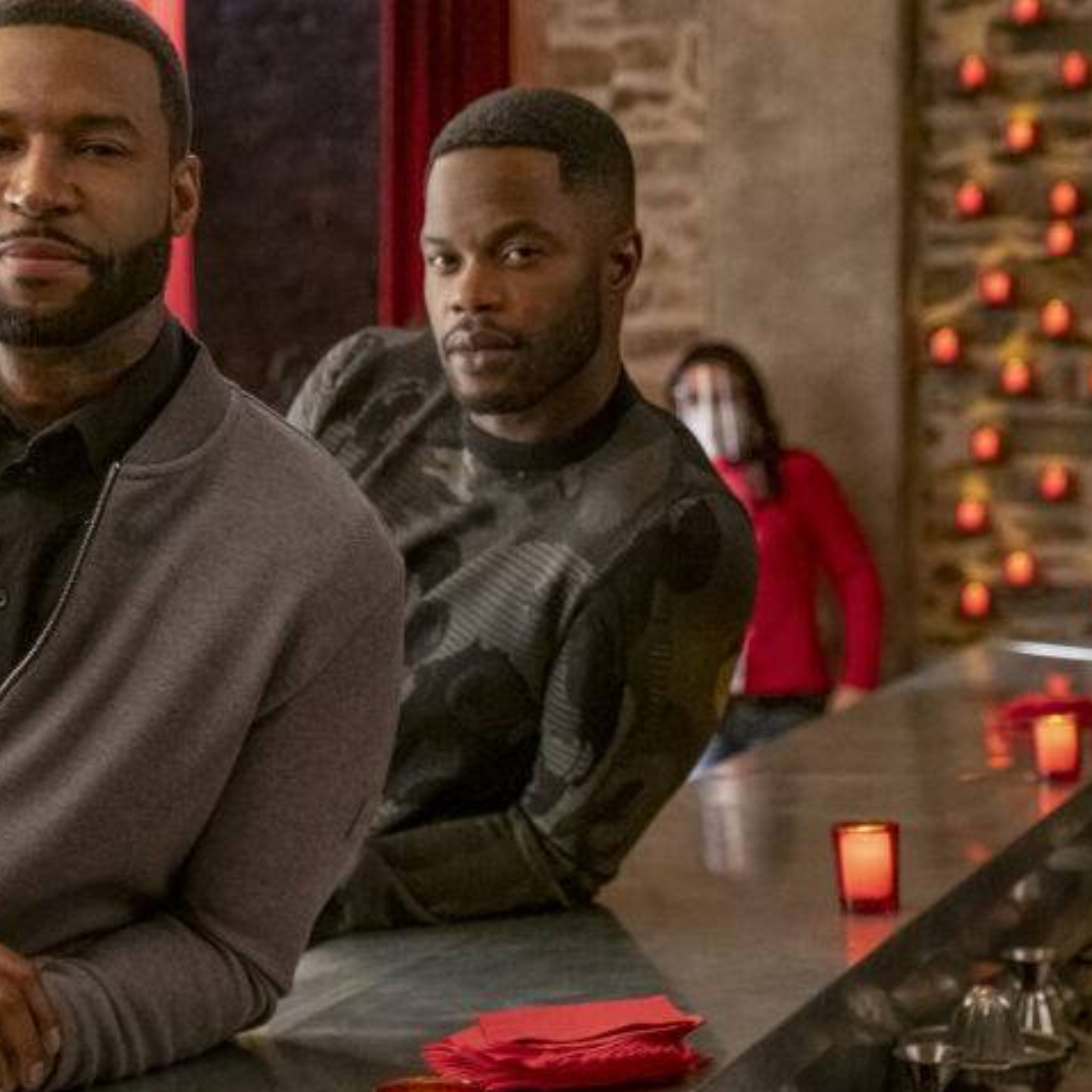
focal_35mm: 82
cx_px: 407
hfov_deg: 21.1
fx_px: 2927
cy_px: 548
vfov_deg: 21.1
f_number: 2.8
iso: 5000
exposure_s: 1/100
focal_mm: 40.1
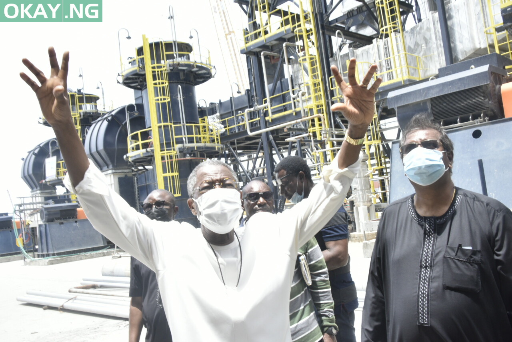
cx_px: 256
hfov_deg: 54.4
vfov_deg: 37.9
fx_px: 498
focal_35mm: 35
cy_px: 171
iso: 1600
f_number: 20
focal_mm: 35
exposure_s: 1/125
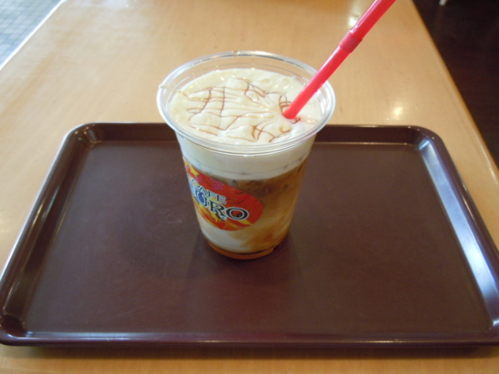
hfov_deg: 60.0
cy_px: 187
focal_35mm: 30
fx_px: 432
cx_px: 250
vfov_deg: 46.8
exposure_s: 1/30
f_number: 3.5
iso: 400
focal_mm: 5.4
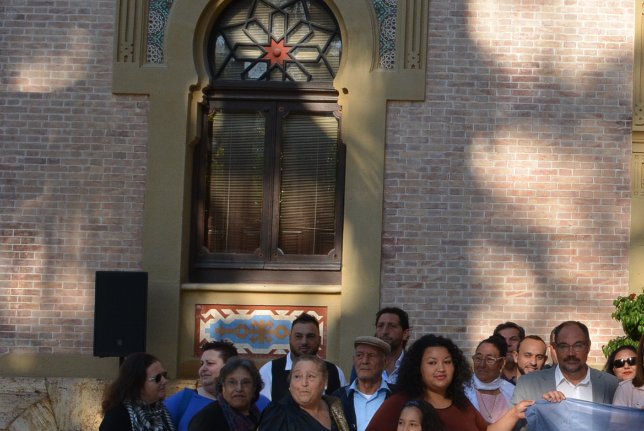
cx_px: 772
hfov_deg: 21.4
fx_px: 1581
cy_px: 249
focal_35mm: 88
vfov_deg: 15.5
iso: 400
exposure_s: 1/200
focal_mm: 23
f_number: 14
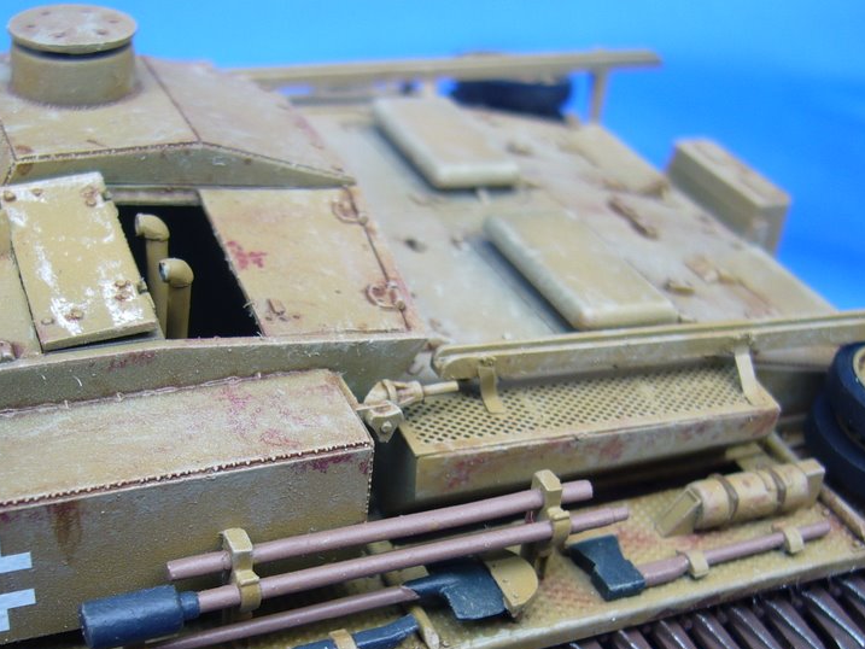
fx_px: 1250
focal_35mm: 50
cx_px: 386
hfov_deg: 38.1
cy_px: 454
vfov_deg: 28.8
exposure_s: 1/25
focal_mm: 5.8
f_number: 2.8
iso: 80
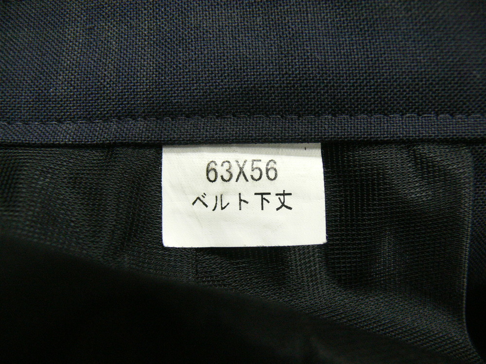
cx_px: 243
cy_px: 182
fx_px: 491
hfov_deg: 52.6
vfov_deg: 40.7
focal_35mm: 35
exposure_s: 1/15
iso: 200
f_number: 2.8
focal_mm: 7.4
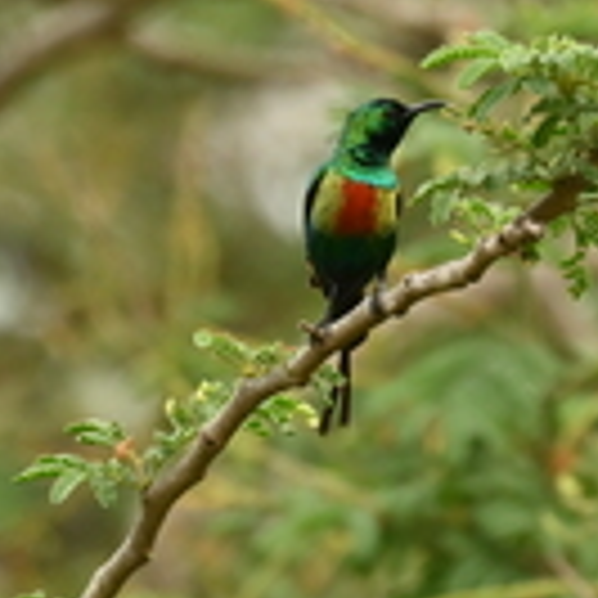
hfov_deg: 0.9
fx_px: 36910
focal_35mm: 1888
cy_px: 236
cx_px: 396
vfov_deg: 0.9
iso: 1000
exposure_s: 1/1600
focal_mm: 429
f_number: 6.3
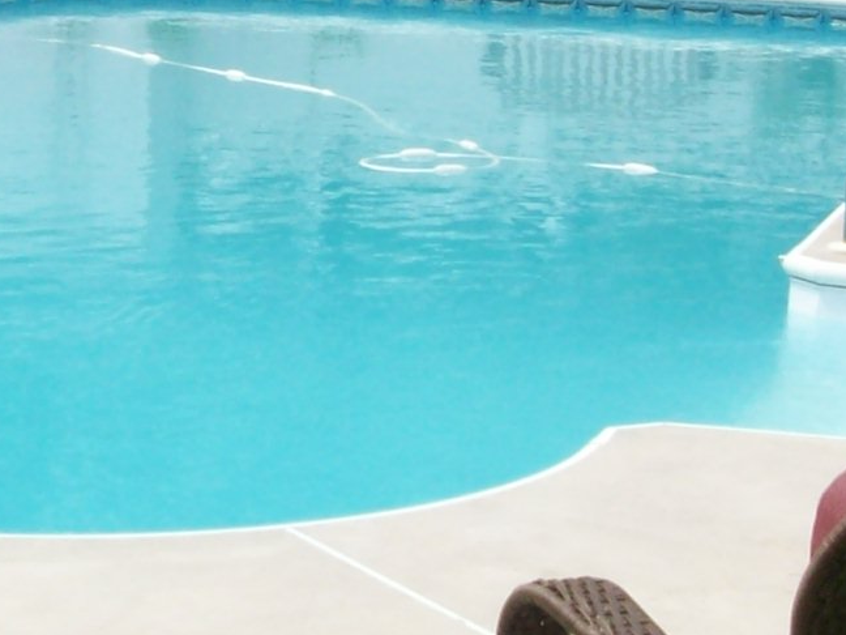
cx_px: 172
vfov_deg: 10.7
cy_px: -162
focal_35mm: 136
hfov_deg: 14.4
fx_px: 3324
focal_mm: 5.7
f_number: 5.5
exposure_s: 1/319
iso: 64
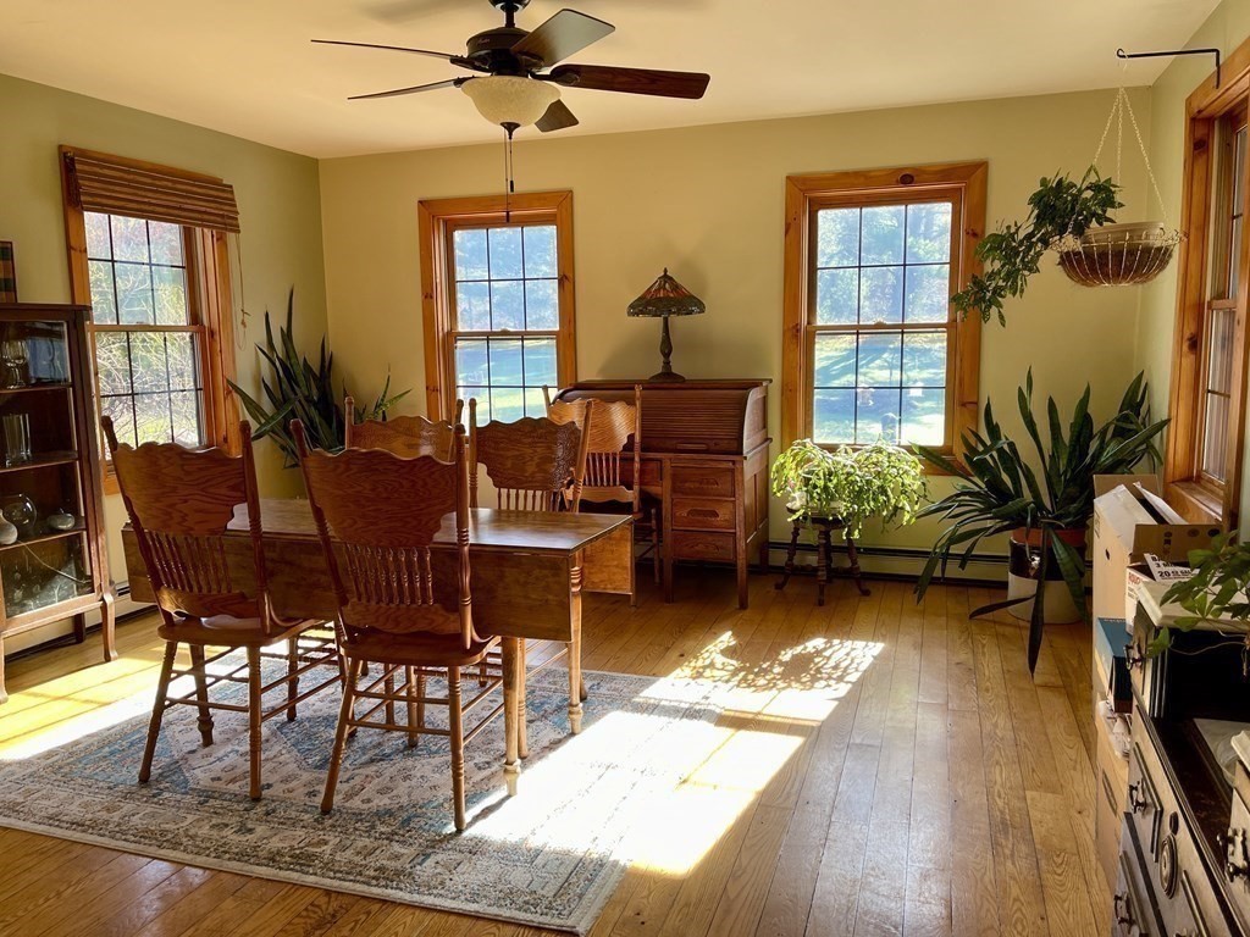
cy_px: 468
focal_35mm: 26
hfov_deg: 67.3
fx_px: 939
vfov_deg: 53.1
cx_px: 625
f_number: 1.6
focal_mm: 5.1
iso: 64
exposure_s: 1/121
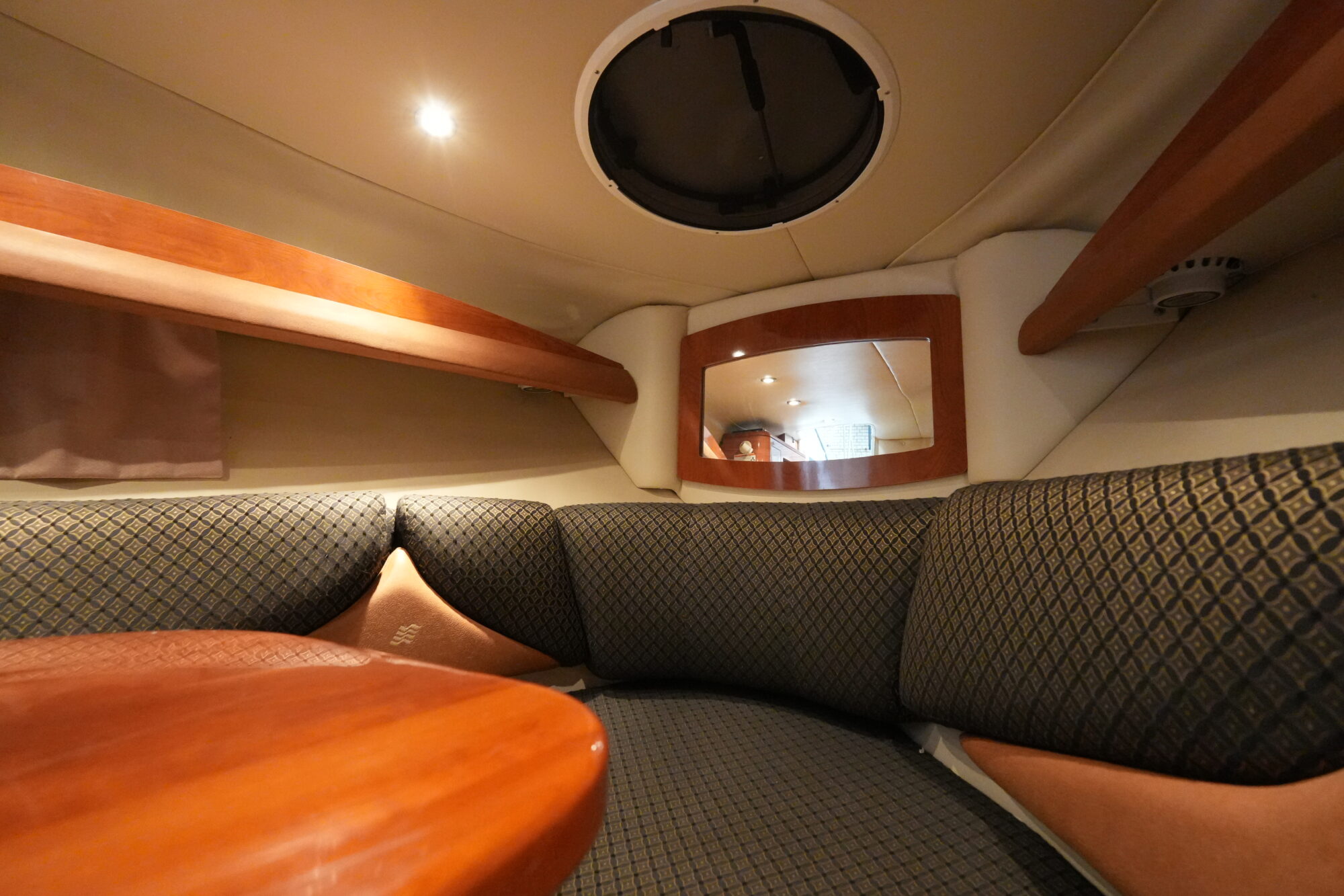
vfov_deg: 74.6
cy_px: 448
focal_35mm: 16
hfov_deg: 97.6
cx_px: 672
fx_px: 588
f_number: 4
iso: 6400
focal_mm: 10.5
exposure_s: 1/25
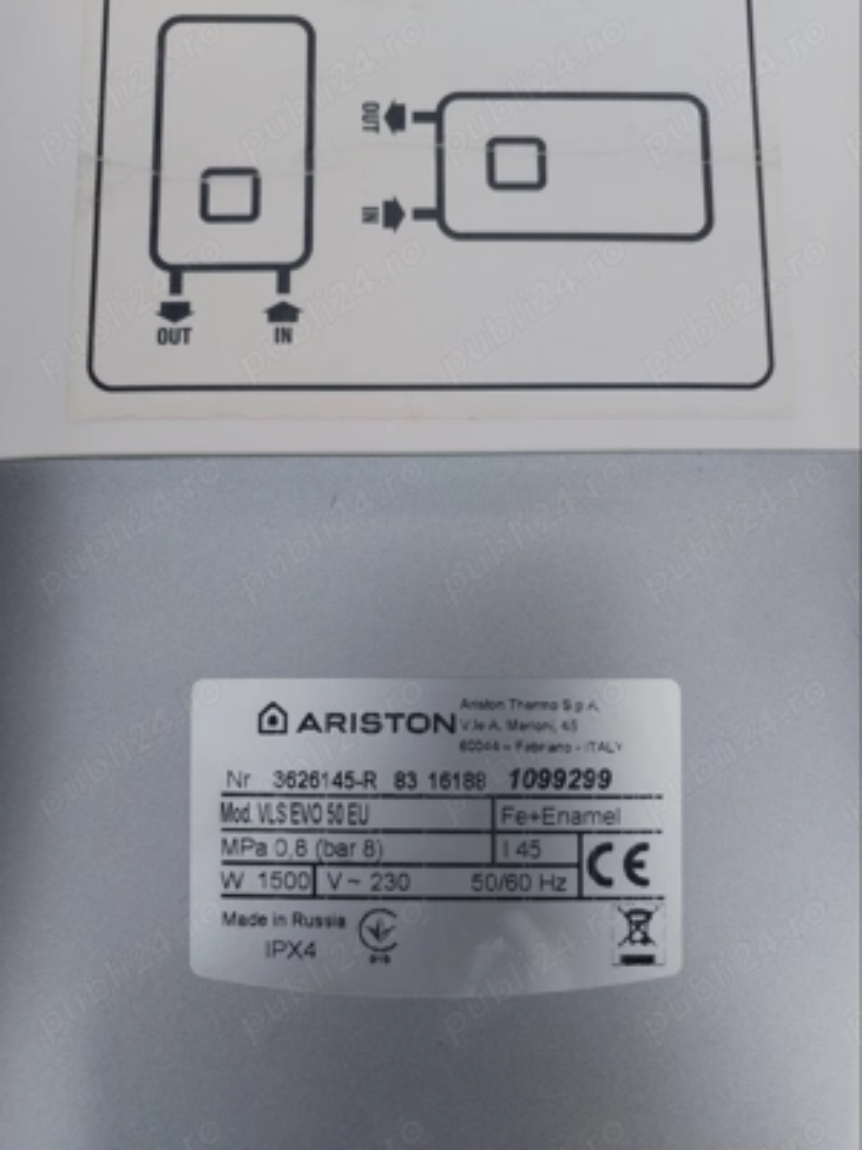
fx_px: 963
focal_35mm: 29
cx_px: 431
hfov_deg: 48.2
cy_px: 575
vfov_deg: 61.7
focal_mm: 4.75
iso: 100
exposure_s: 1/150
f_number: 1.8
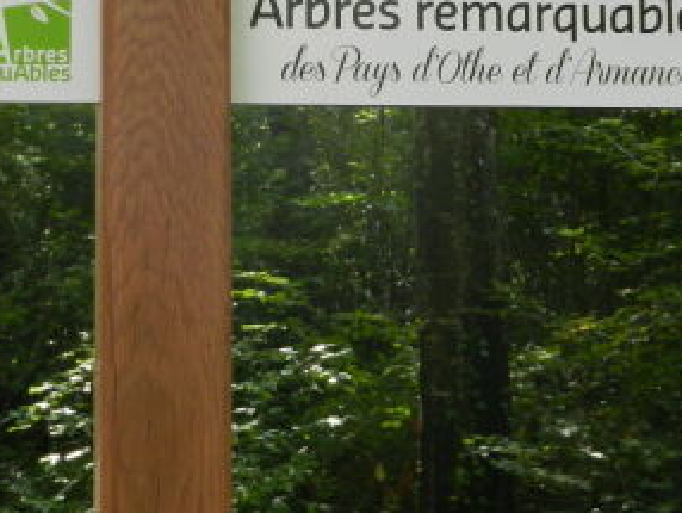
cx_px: 389
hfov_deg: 17.9
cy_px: 35
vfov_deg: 13.3
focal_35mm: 110
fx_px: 2169
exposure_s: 1/80
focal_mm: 8.2
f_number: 4.2
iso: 220
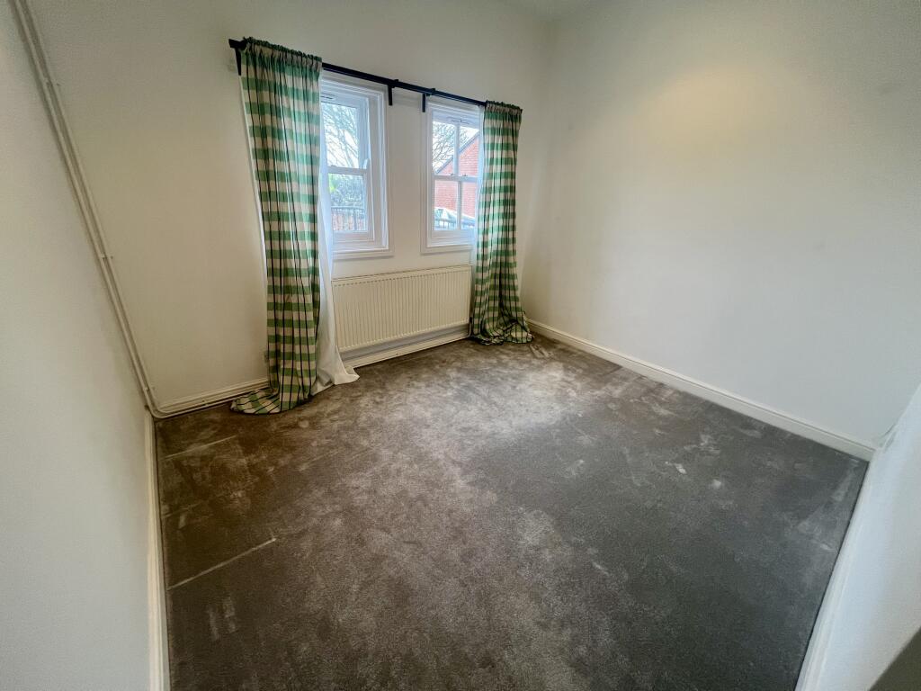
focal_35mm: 13
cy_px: 346
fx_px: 346
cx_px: 460
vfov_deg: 89.9
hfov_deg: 106.2
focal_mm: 1.57
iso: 200
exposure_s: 1/50
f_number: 1.8
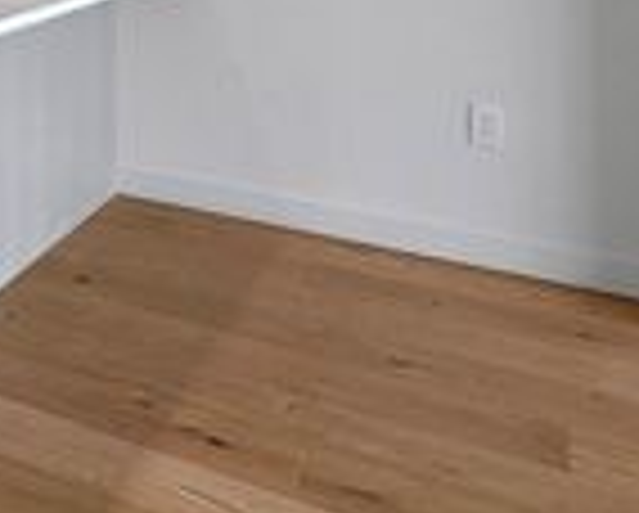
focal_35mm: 48
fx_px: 909
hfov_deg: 33.7
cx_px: -63
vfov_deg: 28.2
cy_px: -74
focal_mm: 2.22
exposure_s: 1/120
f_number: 2.2
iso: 50
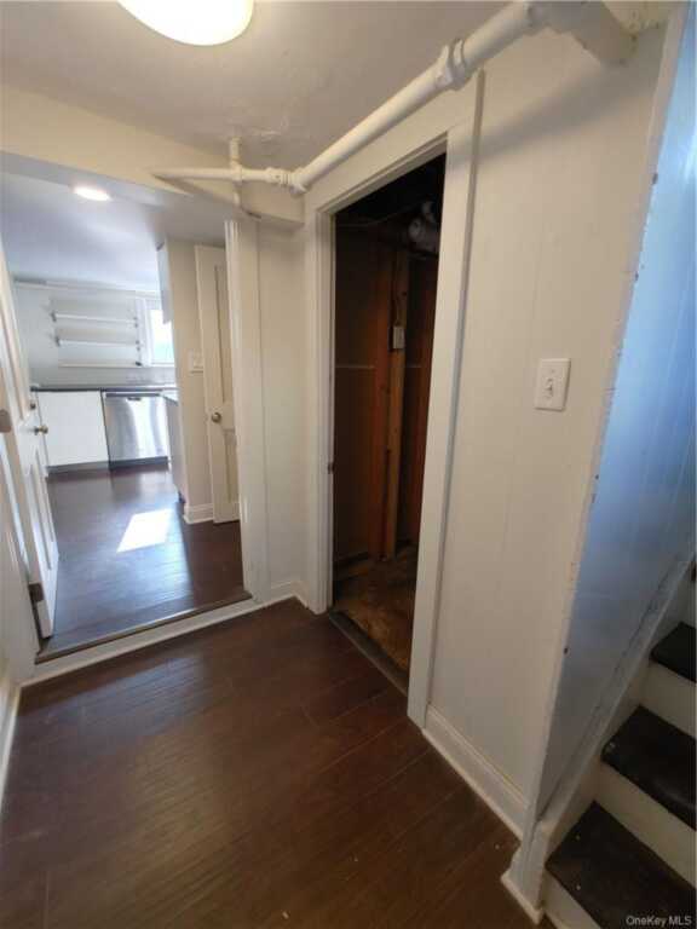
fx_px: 403
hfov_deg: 81.7
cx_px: 348
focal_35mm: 15
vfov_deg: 98.2
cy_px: 464
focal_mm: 1.78
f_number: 1.9
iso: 100
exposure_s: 1/30
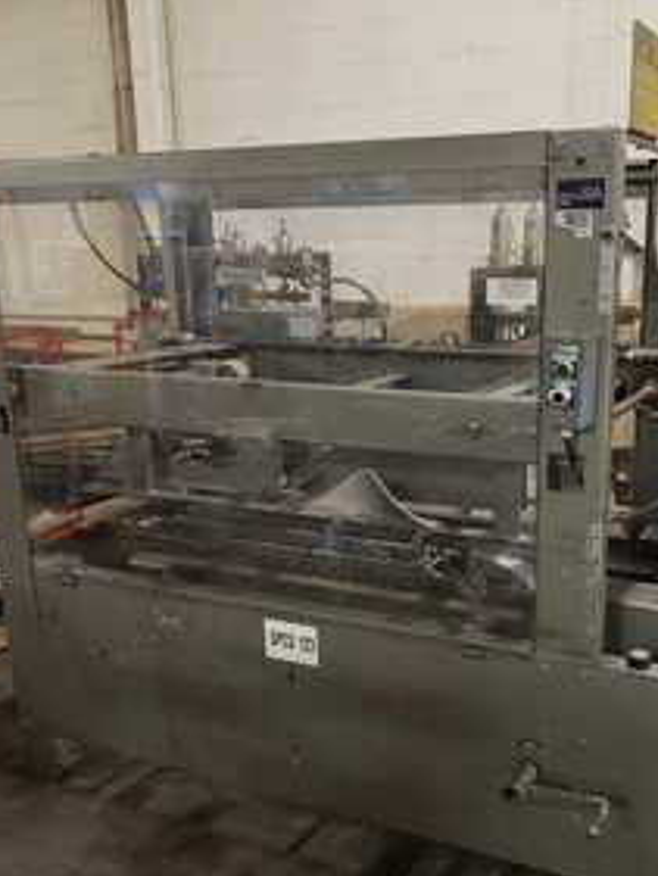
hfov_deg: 38.3
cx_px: 430
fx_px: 937
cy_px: 514
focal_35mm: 37
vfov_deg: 49.9
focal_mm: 4.3
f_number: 1.5
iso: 250
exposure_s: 1/11
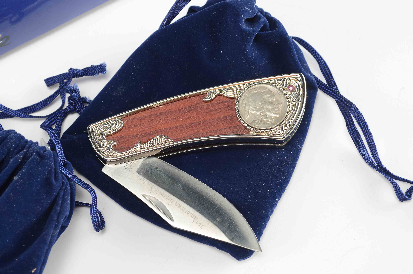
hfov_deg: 26.0
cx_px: 206
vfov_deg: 17.4
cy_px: 137
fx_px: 893
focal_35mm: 78
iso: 100
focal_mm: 52
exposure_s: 1/80
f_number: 9
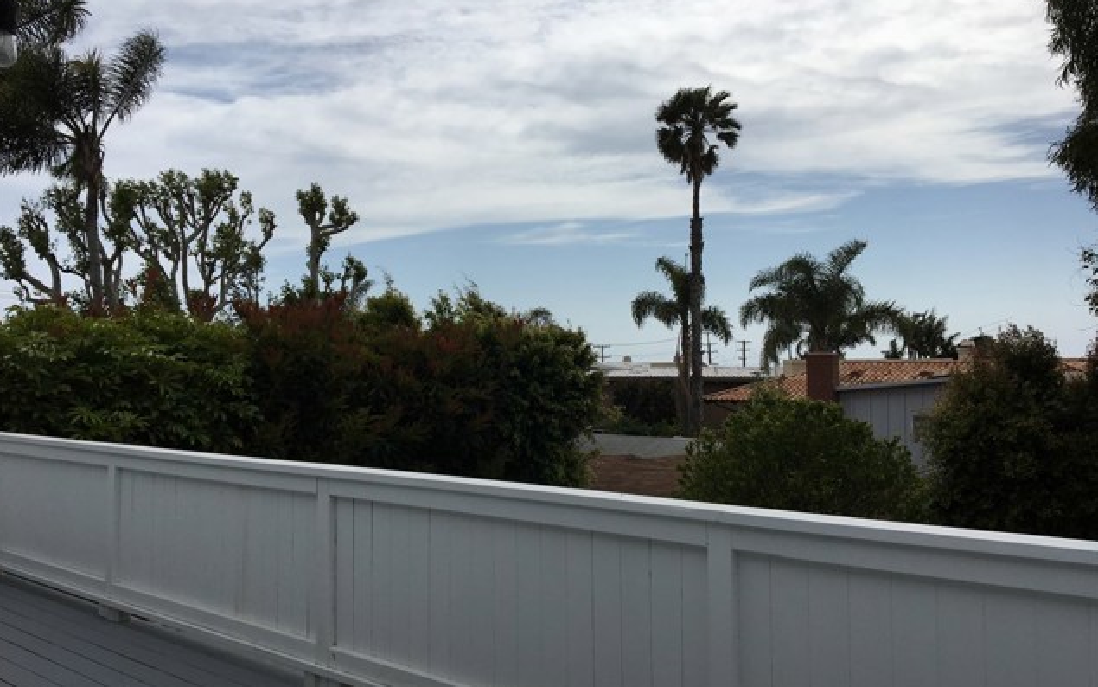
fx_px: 928
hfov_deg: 61.2
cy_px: 339
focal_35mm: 31
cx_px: 546
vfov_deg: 40.6
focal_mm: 4.15
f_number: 2.2
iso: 25
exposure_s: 1/3205
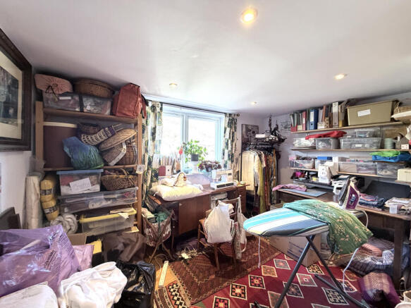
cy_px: 154
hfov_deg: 102.1
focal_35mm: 14
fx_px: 166
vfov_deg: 85.7
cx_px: 206
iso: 250
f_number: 2.2
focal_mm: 2.22
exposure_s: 1/50
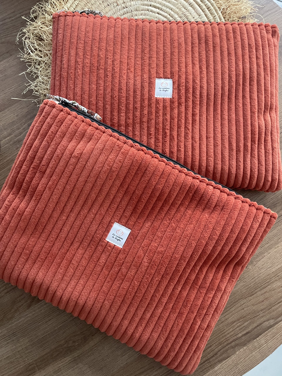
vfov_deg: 67.3
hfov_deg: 53.1
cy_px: 188
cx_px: 141
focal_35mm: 26
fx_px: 282
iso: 320
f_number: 1.6
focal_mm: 4.2
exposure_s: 1/60
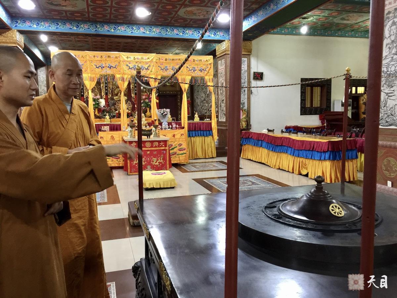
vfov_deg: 48.2
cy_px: 149
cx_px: 198
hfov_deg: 61.7
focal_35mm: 29
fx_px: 333
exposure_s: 1/10
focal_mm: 4.15
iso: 125
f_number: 2.2
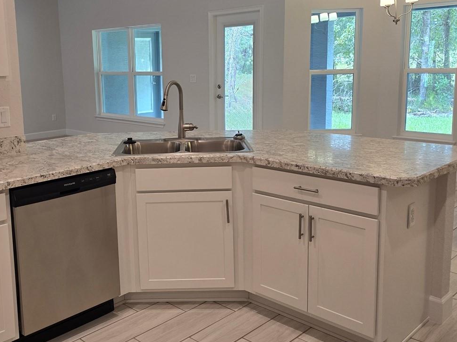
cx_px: 169
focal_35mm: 38
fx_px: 502
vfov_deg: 37.5
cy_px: 128
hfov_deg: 48.5
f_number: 1.7
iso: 160
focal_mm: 6.3
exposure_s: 1/120
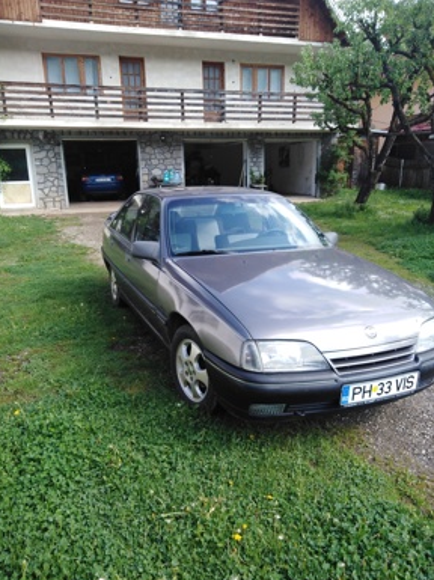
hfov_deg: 53.0
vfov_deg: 67.3
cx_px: 209
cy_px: 298
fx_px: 435
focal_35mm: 26
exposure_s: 1/197
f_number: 2.2
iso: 100
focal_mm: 3.46
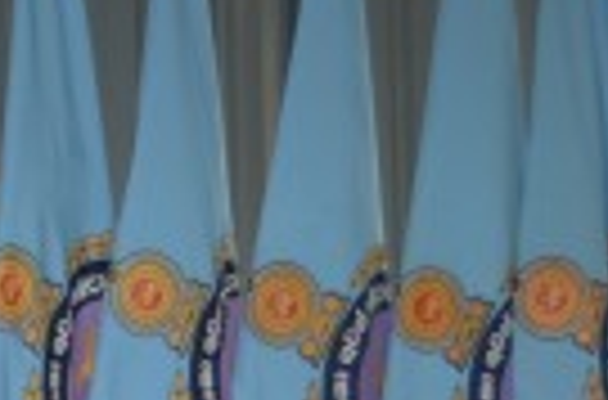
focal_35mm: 333
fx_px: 5604
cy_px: 834
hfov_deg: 6.0
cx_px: -653
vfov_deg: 4.0
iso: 320
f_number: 4.8
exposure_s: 1/160
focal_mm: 50
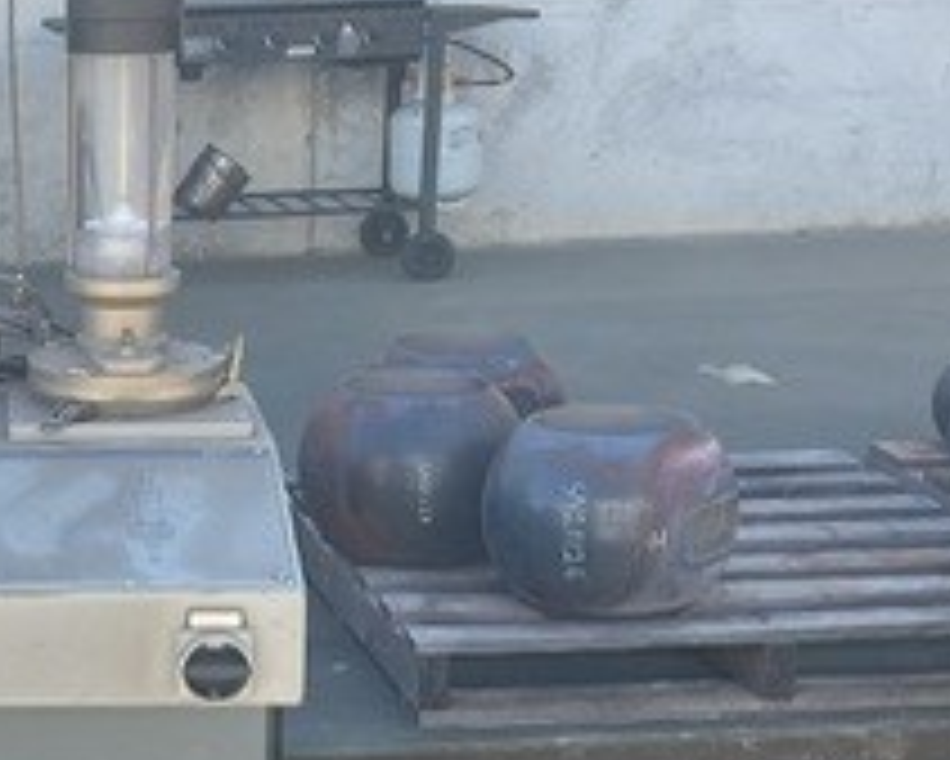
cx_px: -99
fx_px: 2419
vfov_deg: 17.8
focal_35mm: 86
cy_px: 535
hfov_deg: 21.1
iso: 16
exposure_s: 1/482
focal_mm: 3
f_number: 1.8
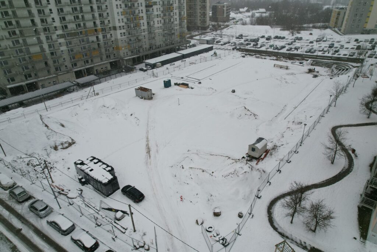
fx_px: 230
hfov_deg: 78.6
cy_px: 126
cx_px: 188
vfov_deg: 57.2
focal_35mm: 22
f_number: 2.8
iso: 100
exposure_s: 1/2000
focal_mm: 8.38
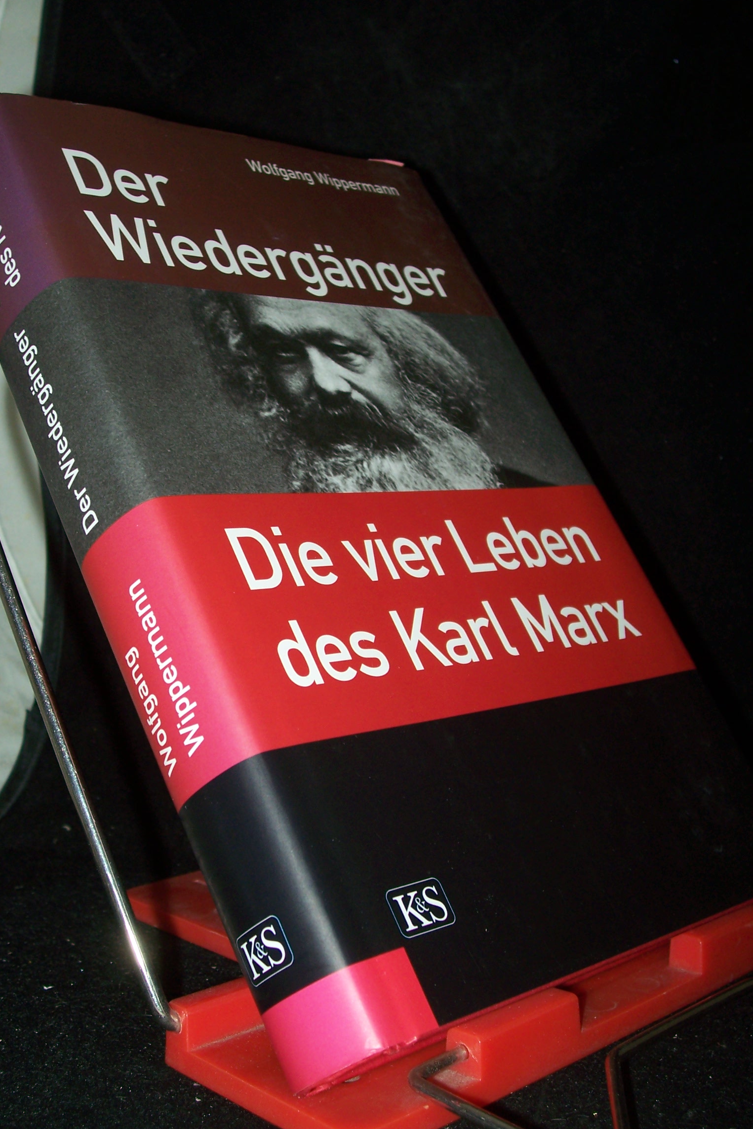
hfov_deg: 30.5
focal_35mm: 44
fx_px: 1380
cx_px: 331
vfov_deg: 44.5
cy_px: 562
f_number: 2.8
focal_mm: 7
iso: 80
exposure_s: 1/60
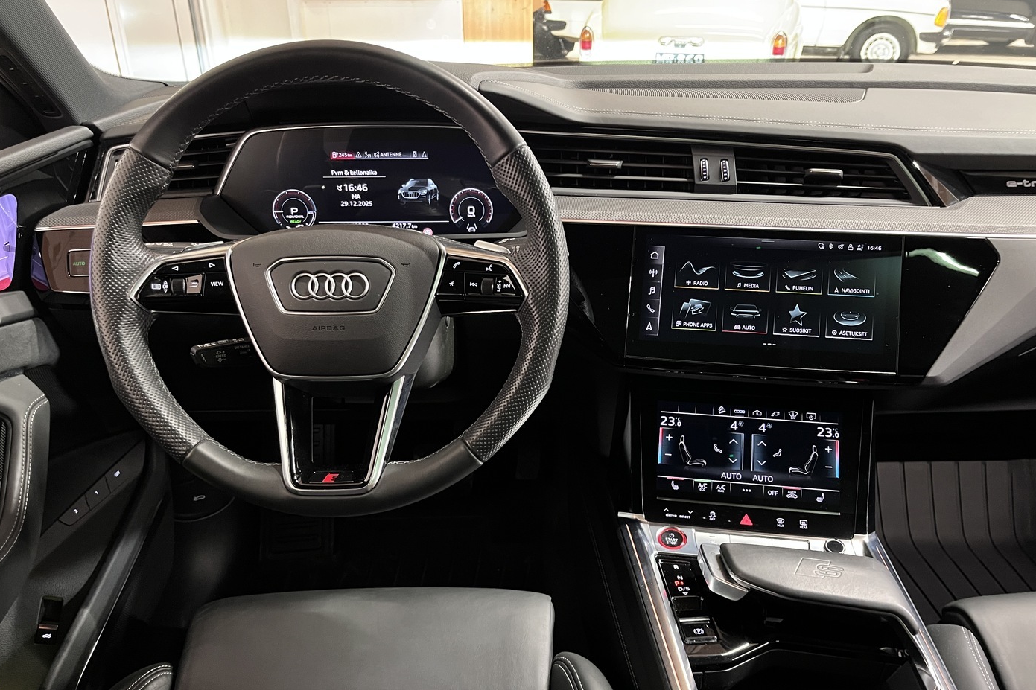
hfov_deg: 65.5
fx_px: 806
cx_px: 517
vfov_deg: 46.3
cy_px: 390
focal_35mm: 28
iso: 640
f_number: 1.6
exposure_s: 1/30
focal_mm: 5.1
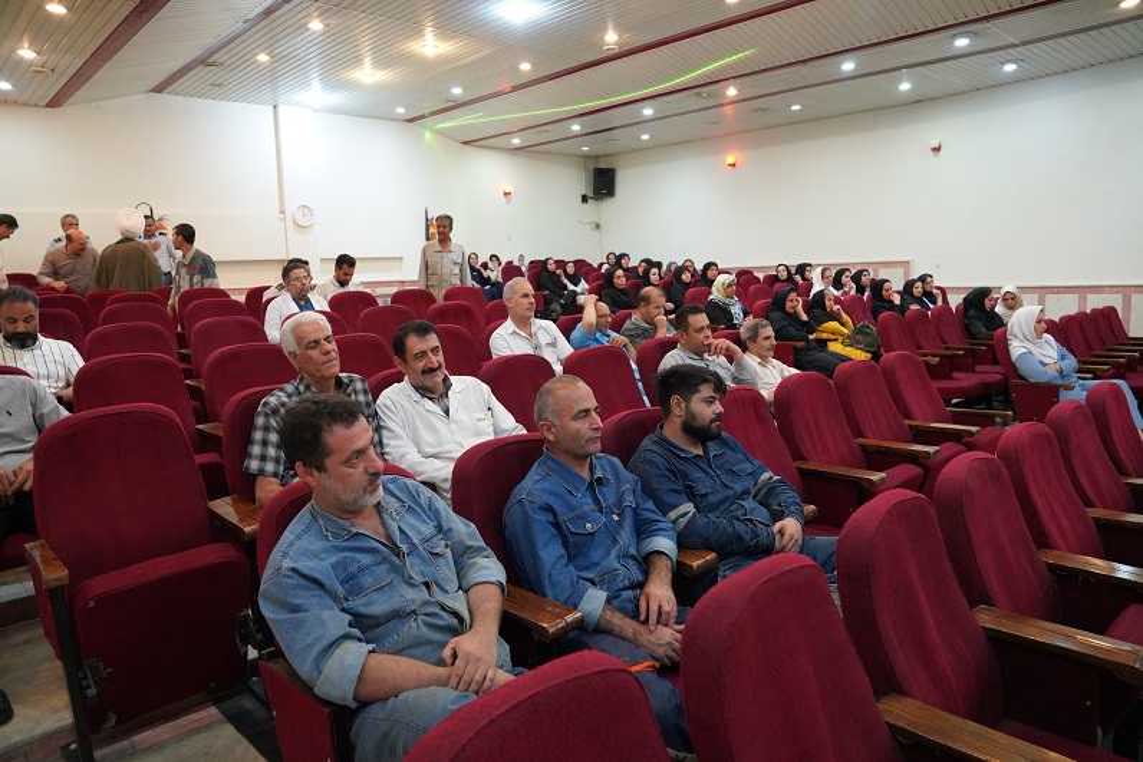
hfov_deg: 73.7
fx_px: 762
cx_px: 572
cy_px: 381
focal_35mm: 24
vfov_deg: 53.2
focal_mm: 24
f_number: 4
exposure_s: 1/160
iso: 10000
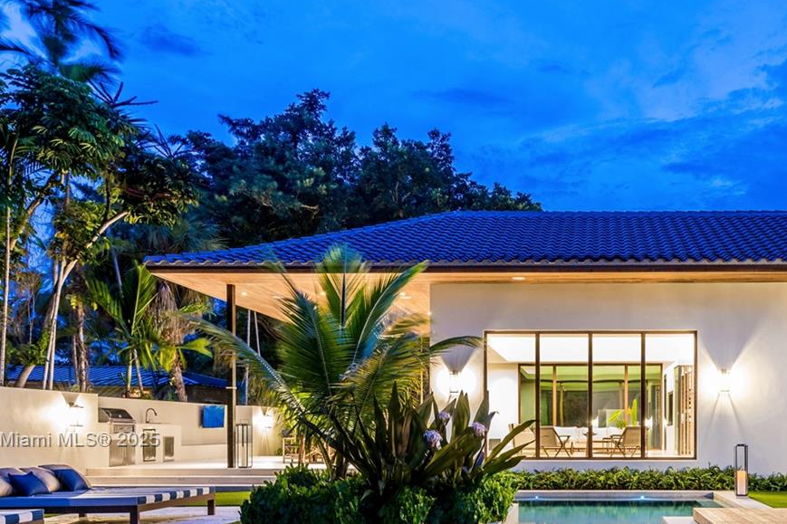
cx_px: 594
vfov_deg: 36.2
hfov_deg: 52.0
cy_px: 441
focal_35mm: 35
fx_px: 765
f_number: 9
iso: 400
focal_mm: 19
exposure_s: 5
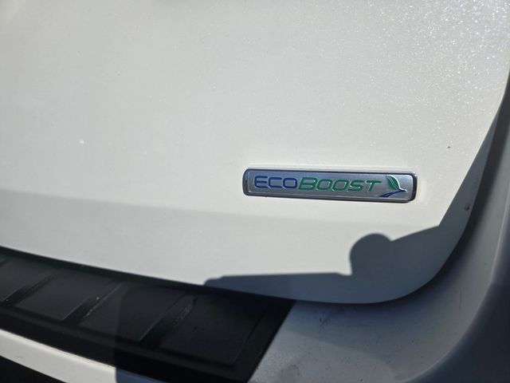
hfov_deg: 73.9
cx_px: 255
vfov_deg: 58.9
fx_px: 339
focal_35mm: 23
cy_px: 192
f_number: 1.8
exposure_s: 1/5397
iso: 25
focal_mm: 5.4
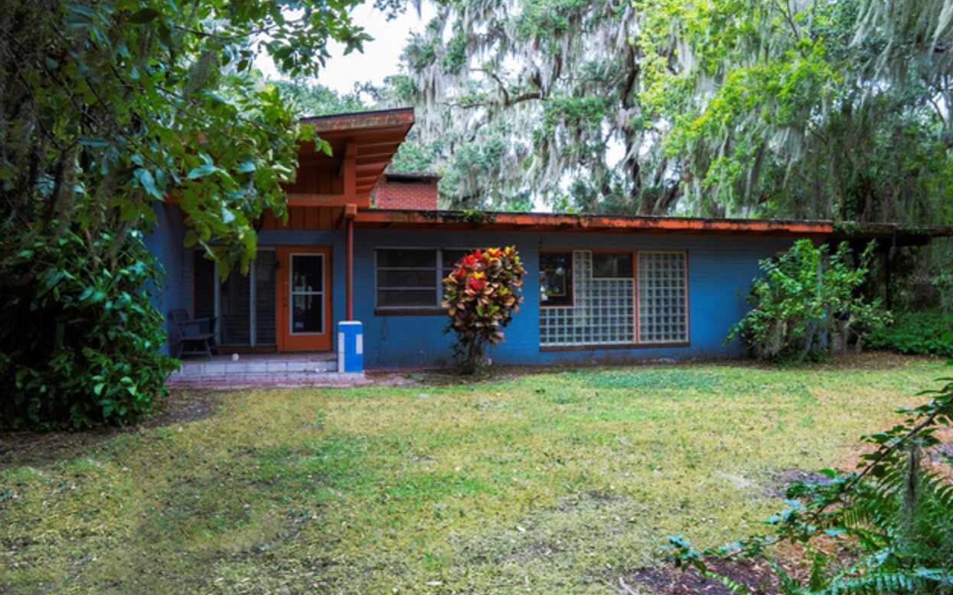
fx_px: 649
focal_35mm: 25
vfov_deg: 49.2
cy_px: 279
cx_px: 476
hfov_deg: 72.6
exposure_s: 1/15
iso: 400
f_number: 10
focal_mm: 16
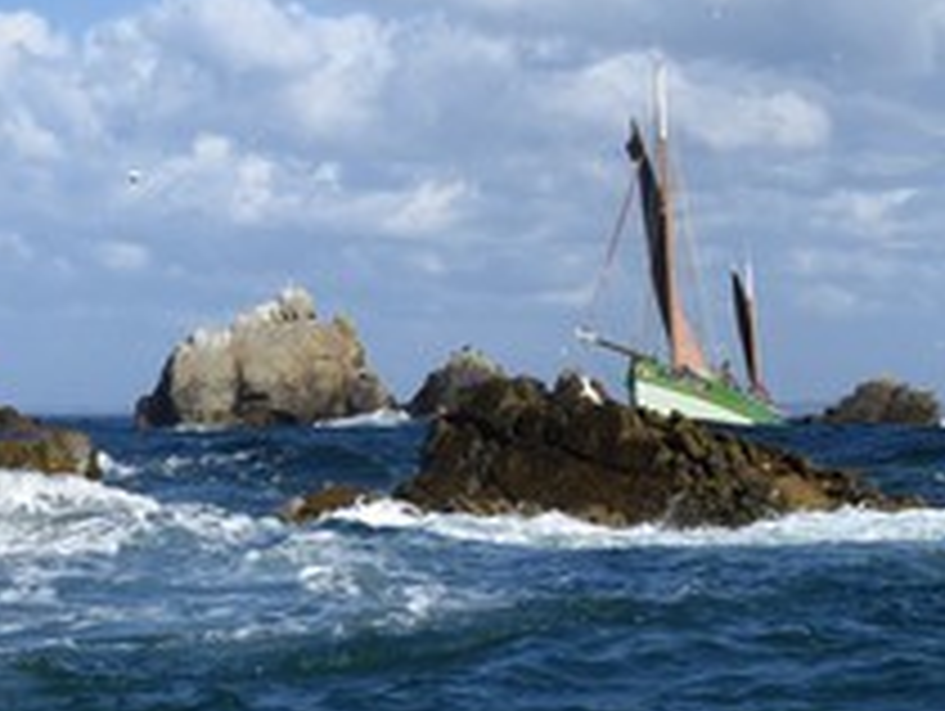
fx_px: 3252
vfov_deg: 12.5
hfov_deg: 16.3
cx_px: 99
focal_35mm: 119
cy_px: 252
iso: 800
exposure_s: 1/1250
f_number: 14
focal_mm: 62
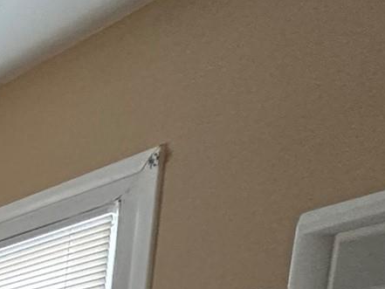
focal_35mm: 65
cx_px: -497
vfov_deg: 16.7
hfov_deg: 16.2
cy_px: 586
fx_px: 723
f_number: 2.2
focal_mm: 2.22
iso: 400
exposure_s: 1/60
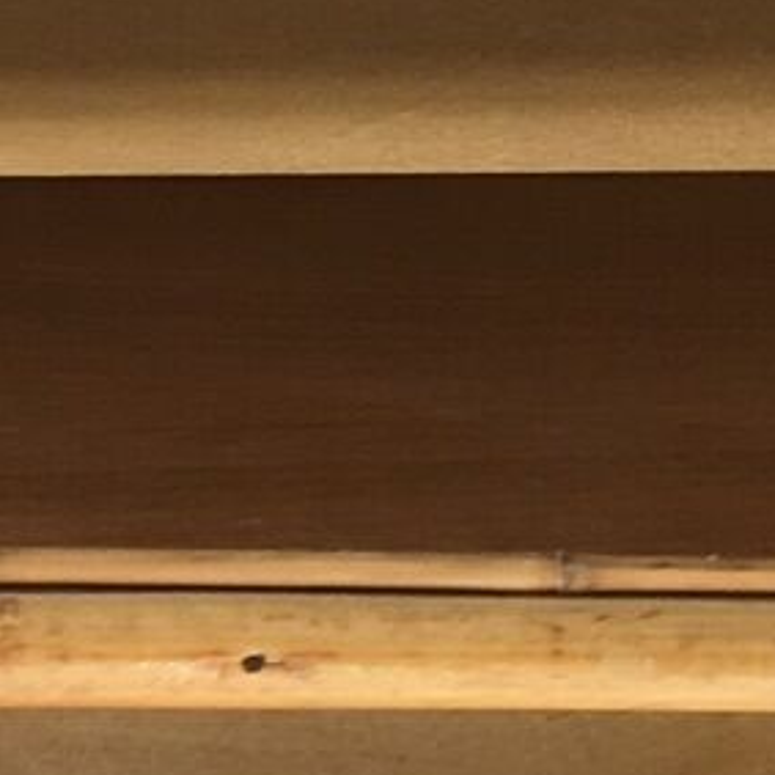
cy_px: 377
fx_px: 4711
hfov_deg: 8.9
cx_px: -750
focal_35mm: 186
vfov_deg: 9.4
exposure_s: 1/50
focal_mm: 4.15
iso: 25
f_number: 2.2
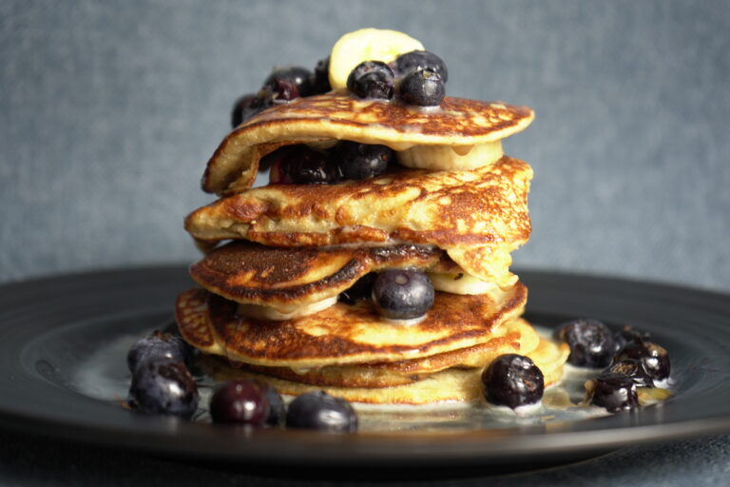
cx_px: 365
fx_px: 1217
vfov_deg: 22.6
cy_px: 244
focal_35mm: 60
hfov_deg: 33.4
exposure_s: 1/13
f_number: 5.6
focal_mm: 60
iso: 640
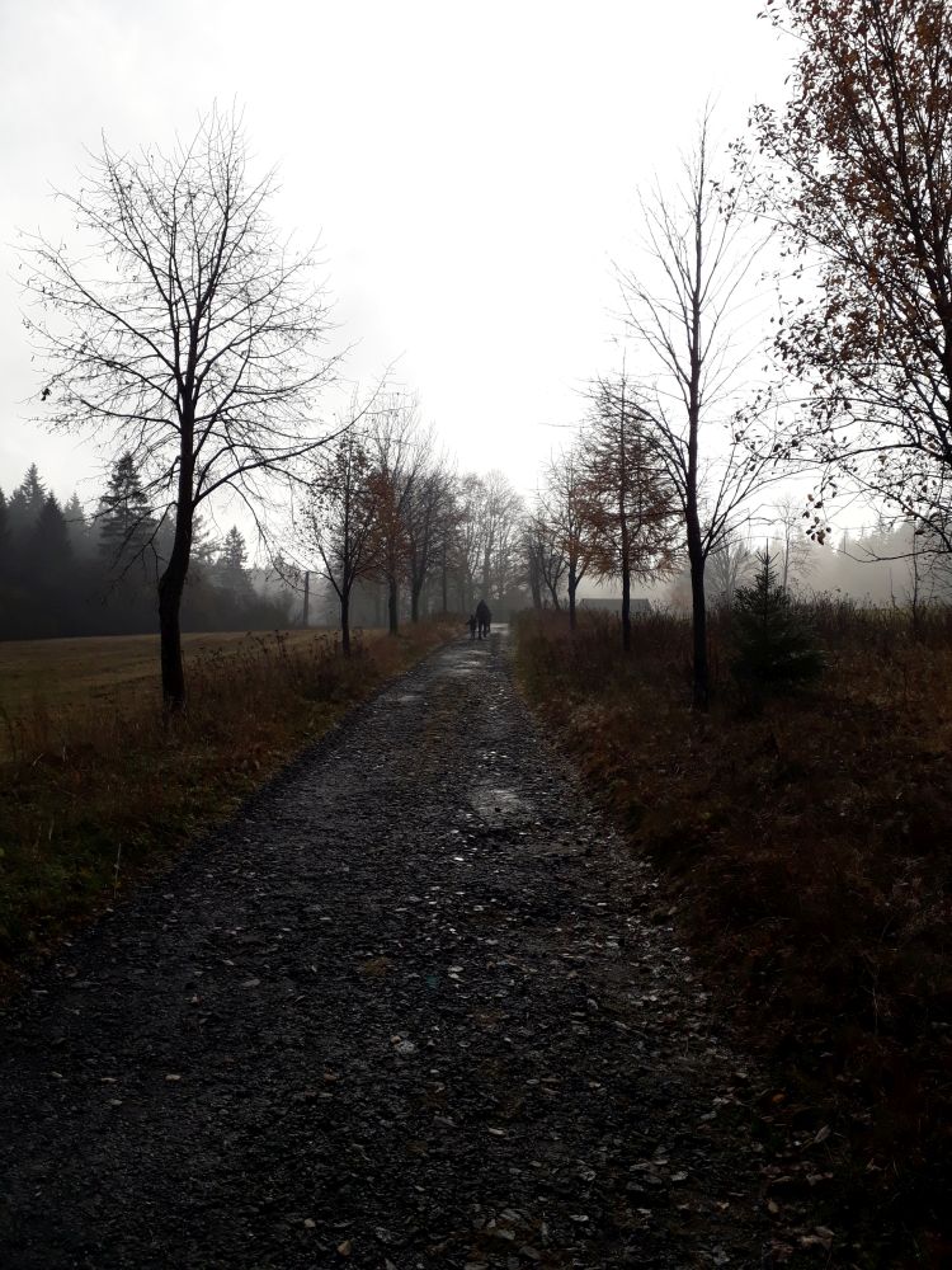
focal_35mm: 27
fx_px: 990
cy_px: 635
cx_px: 476
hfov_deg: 51.4
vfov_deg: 65.3
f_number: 1.9
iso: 40
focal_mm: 3.6
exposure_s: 1/2500
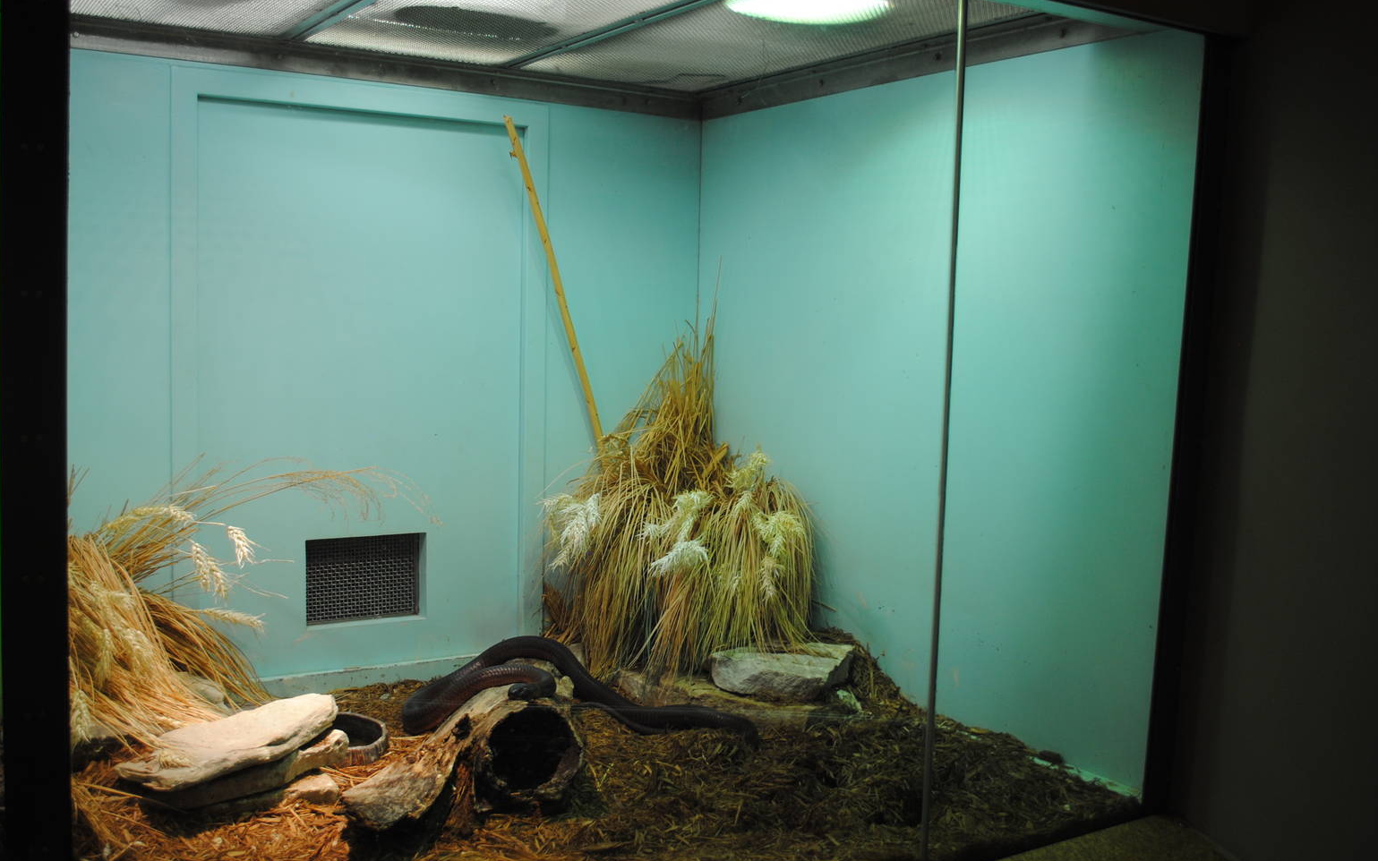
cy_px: 434
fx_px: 1314
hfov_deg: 55.3
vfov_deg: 36.3
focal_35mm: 35
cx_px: 694
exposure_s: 1/30
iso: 200
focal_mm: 22
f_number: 4
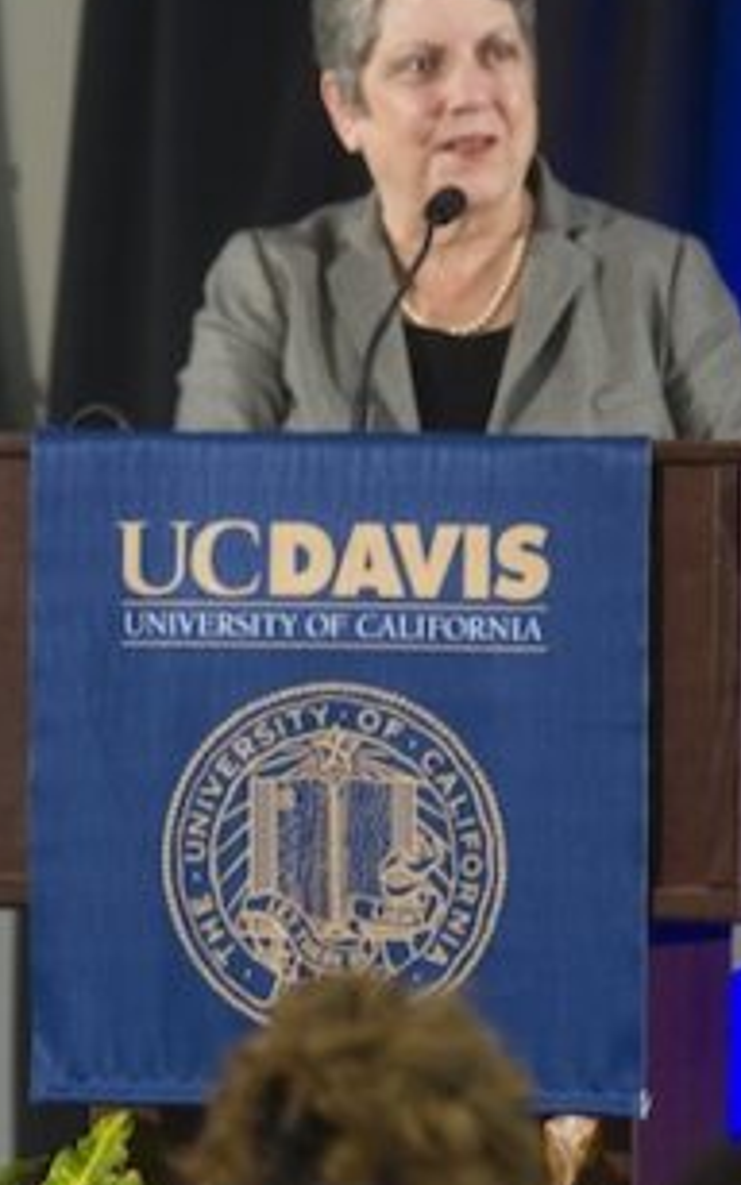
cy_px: 623
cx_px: 139
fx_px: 11917
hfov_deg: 3.6
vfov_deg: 5.7
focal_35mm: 369
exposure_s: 1/125
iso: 1250
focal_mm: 145
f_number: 2.8
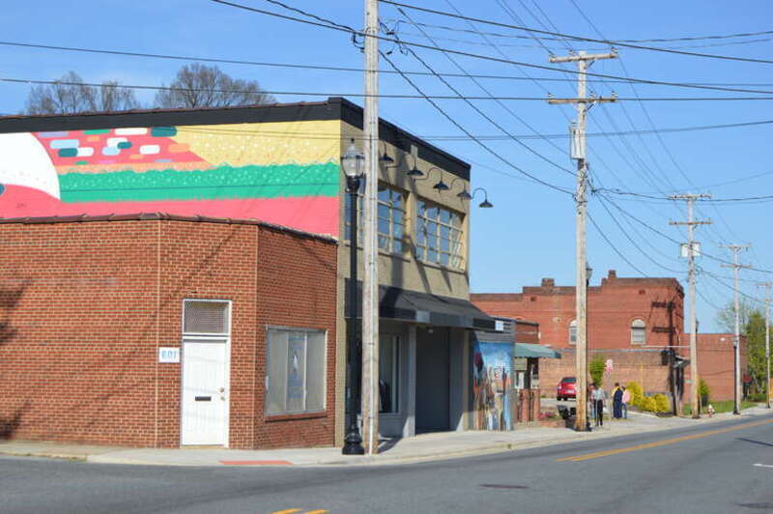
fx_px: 1448
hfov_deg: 29.9
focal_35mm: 68
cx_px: 386
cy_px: 257
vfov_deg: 20.1
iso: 100
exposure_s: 1/320
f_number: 9
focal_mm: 45
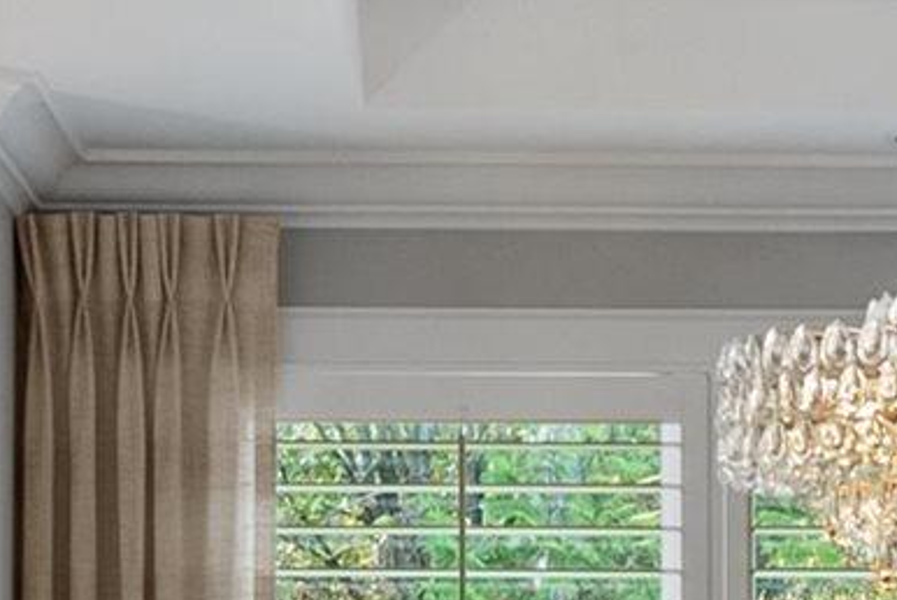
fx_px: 5560
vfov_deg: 6.1
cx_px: 909
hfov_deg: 9.2
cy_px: 1027
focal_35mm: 223
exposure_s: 1/6
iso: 250
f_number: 8
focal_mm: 28
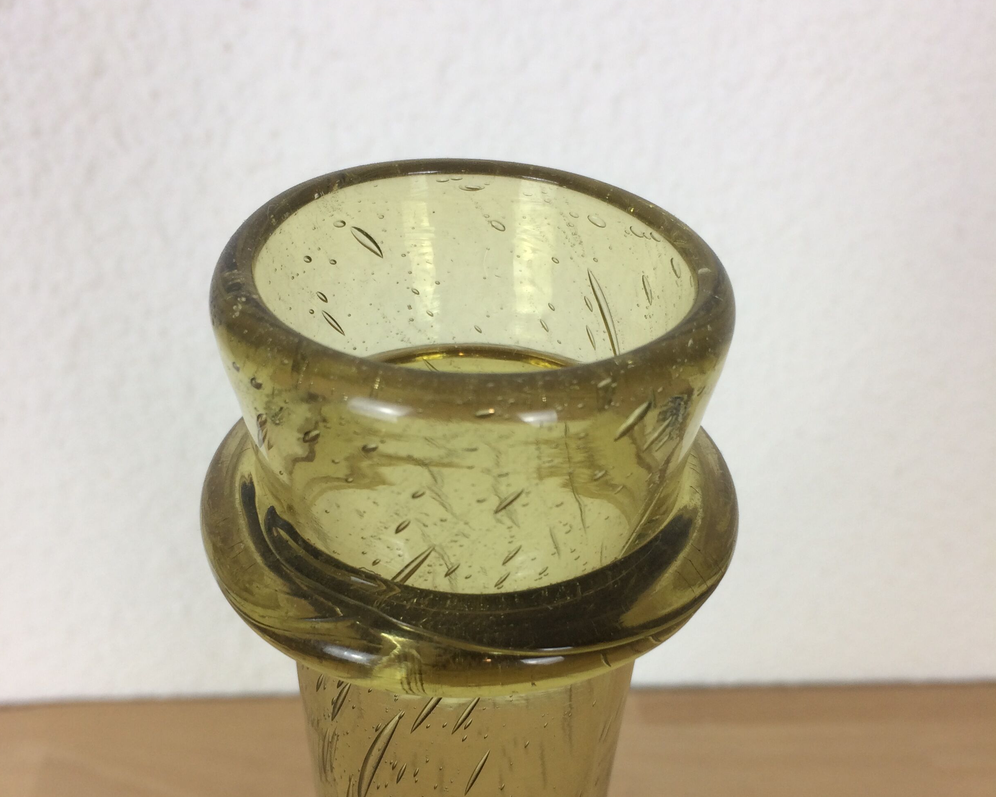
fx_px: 1120
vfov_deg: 38.9
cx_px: 498
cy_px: 493
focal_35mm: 38
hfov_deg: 47.9
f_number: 2.2
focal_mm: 4.15
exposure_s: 1/50
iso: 40
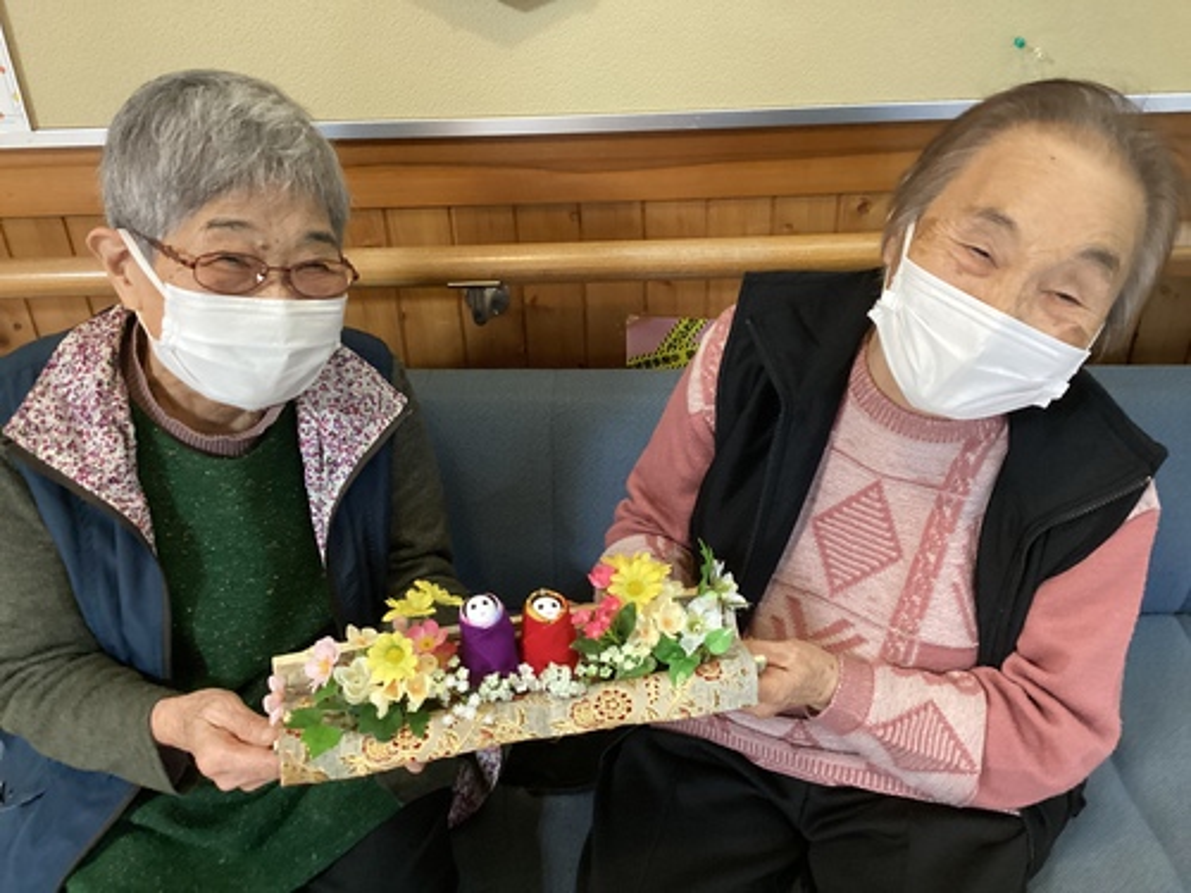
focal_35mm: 31
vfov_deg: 45.4
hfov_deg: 58.4
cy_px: 446
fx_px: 1067
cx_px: 596
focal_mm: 3.3
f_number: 2.4
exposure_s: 1/50
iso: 250
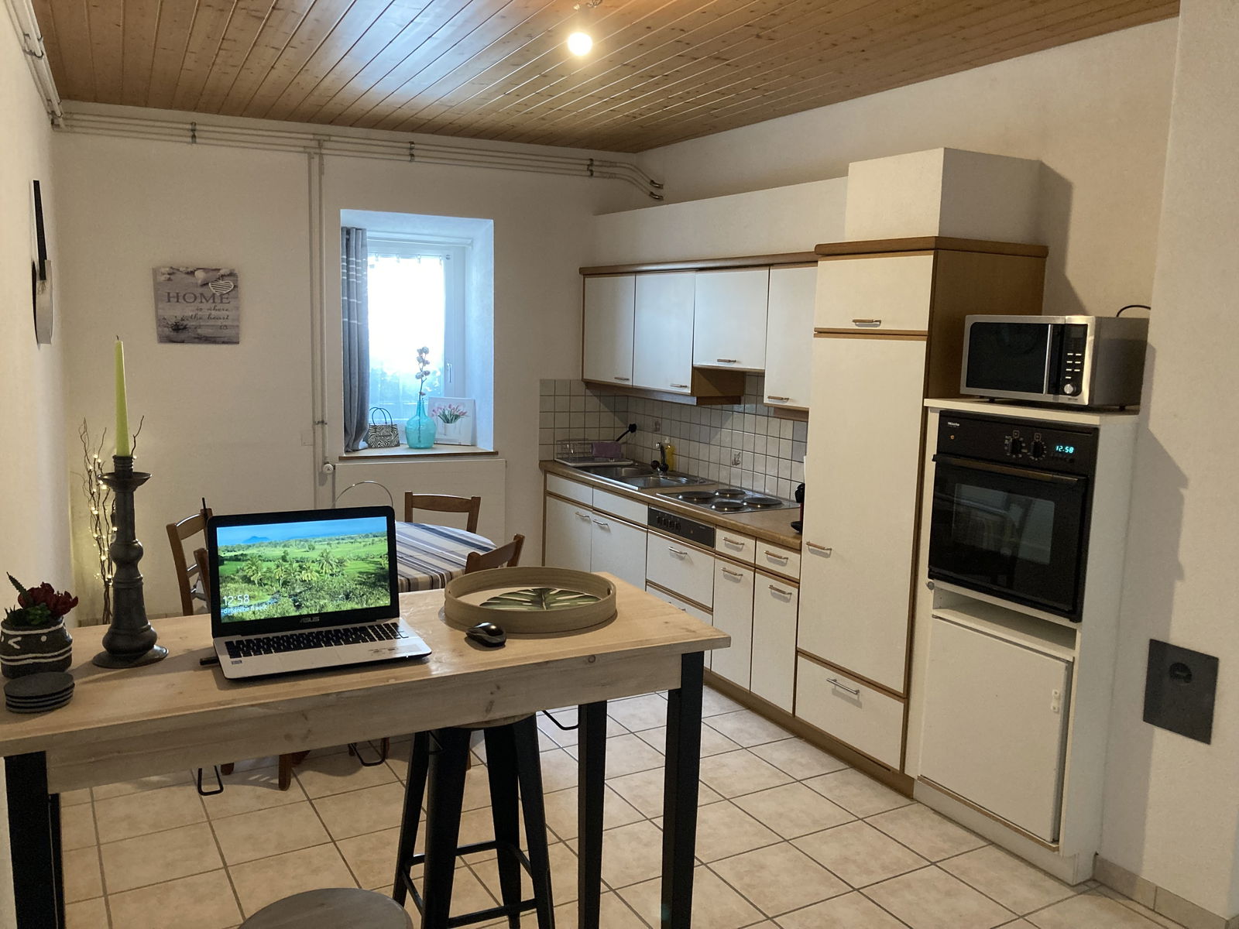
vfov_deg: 49.7
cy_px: 464
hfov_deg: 63.4
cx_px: 620
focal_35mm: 28
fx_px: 1002
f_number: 1.8
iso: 250
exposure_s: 1/50
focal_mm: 3.99
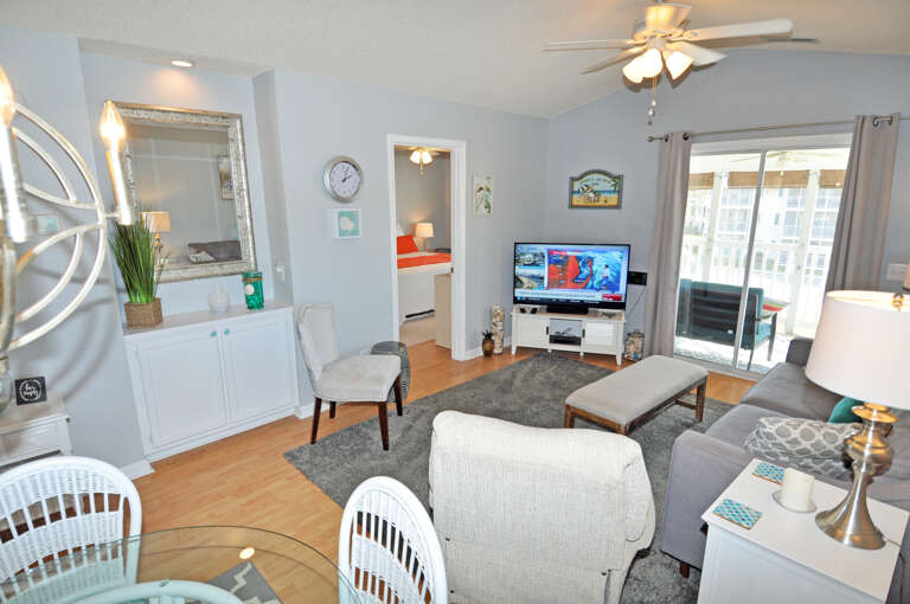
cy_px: 302
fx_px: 454
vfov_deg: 67.2
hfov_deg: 90.1
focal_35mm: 18
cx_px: 455
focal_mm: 12
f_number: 5.6
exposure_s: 1/125
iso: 400
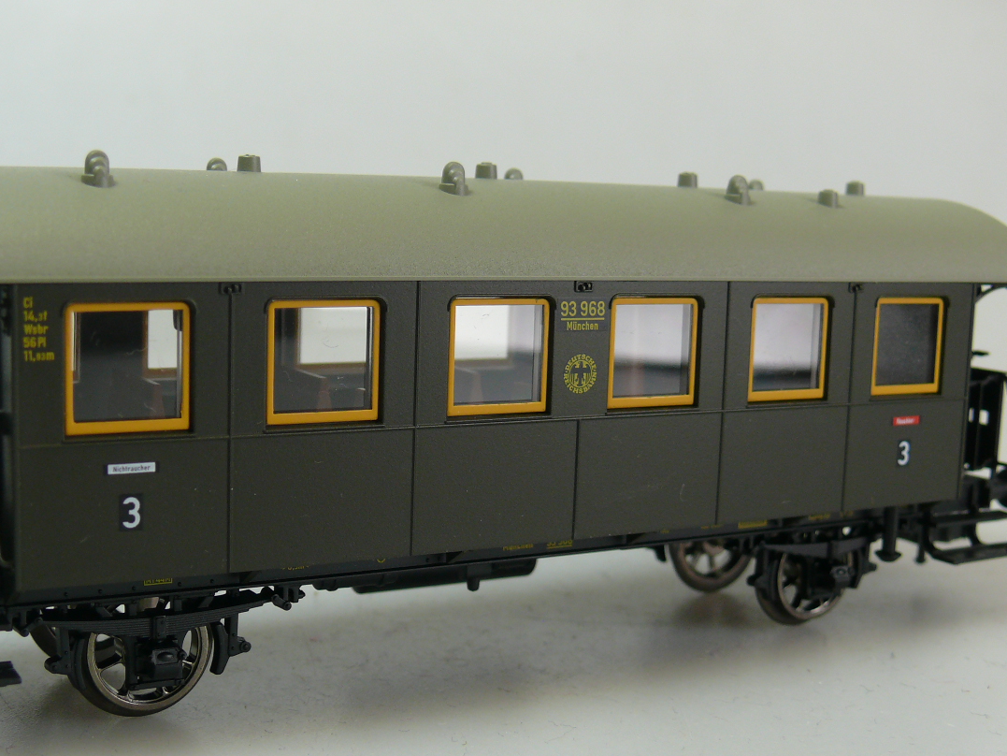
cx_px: 408
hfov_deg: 36.7
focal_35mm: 52
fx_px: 1513
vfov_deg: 28.0
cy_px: 425
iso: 100
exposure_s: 1/100
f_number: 3.6
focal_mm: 7.4
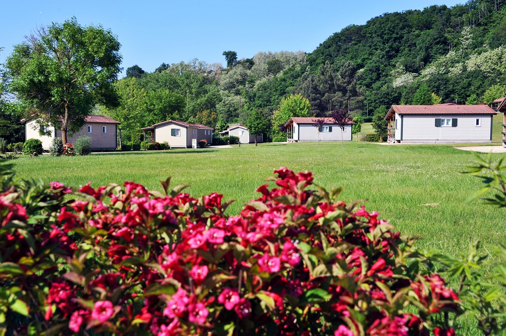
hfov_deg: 41.1
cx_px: 253
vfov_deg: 28.0
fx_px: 674
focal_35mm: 48
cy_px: 168
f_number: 11
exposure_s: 1/200
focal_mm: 48
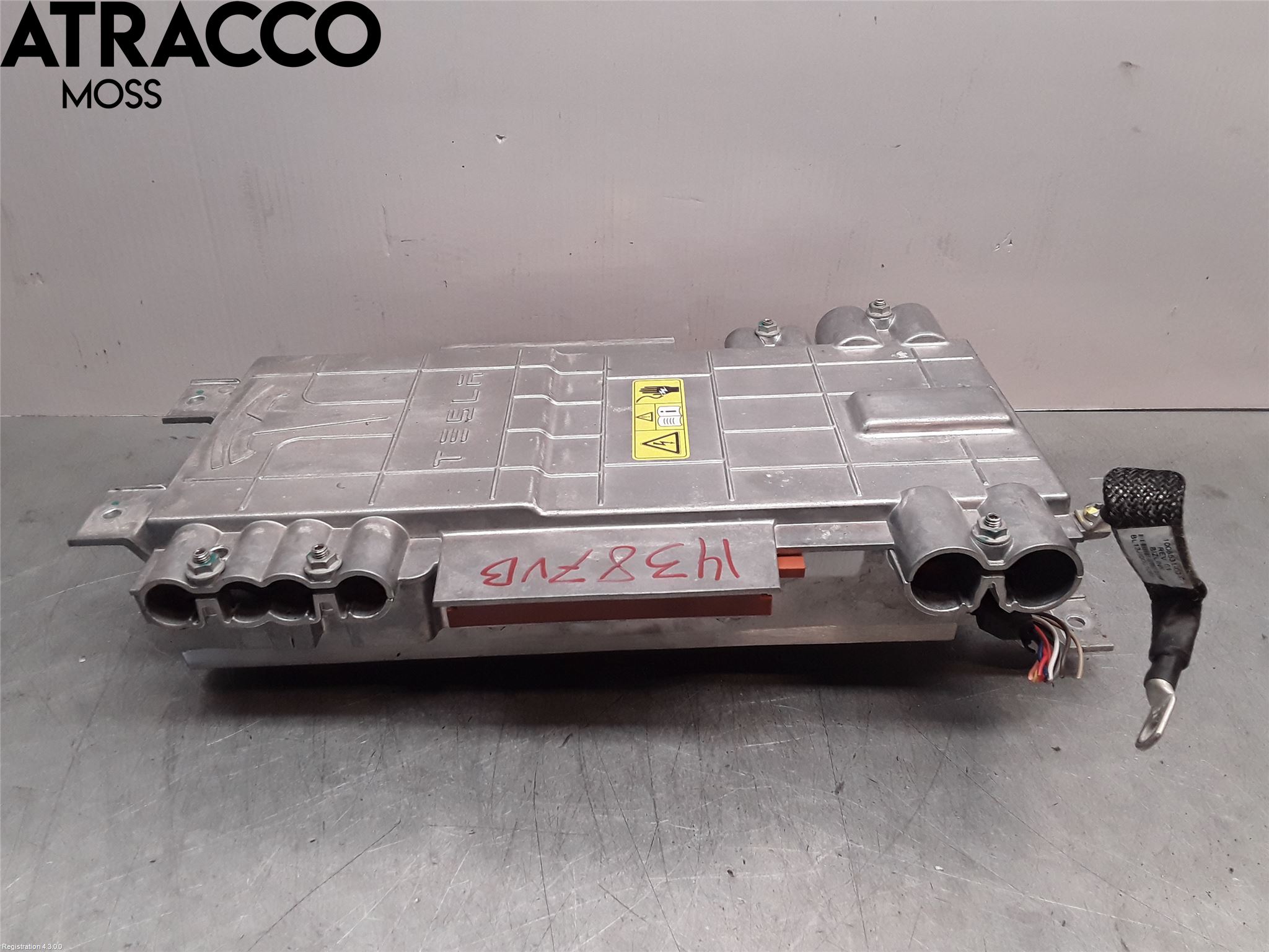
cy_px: 476
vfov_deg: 49.7
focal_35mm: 28
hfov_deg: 63.4
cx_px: 634
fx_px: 1026
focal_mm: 2.91
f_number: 1.9
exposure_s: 1/140
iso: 100
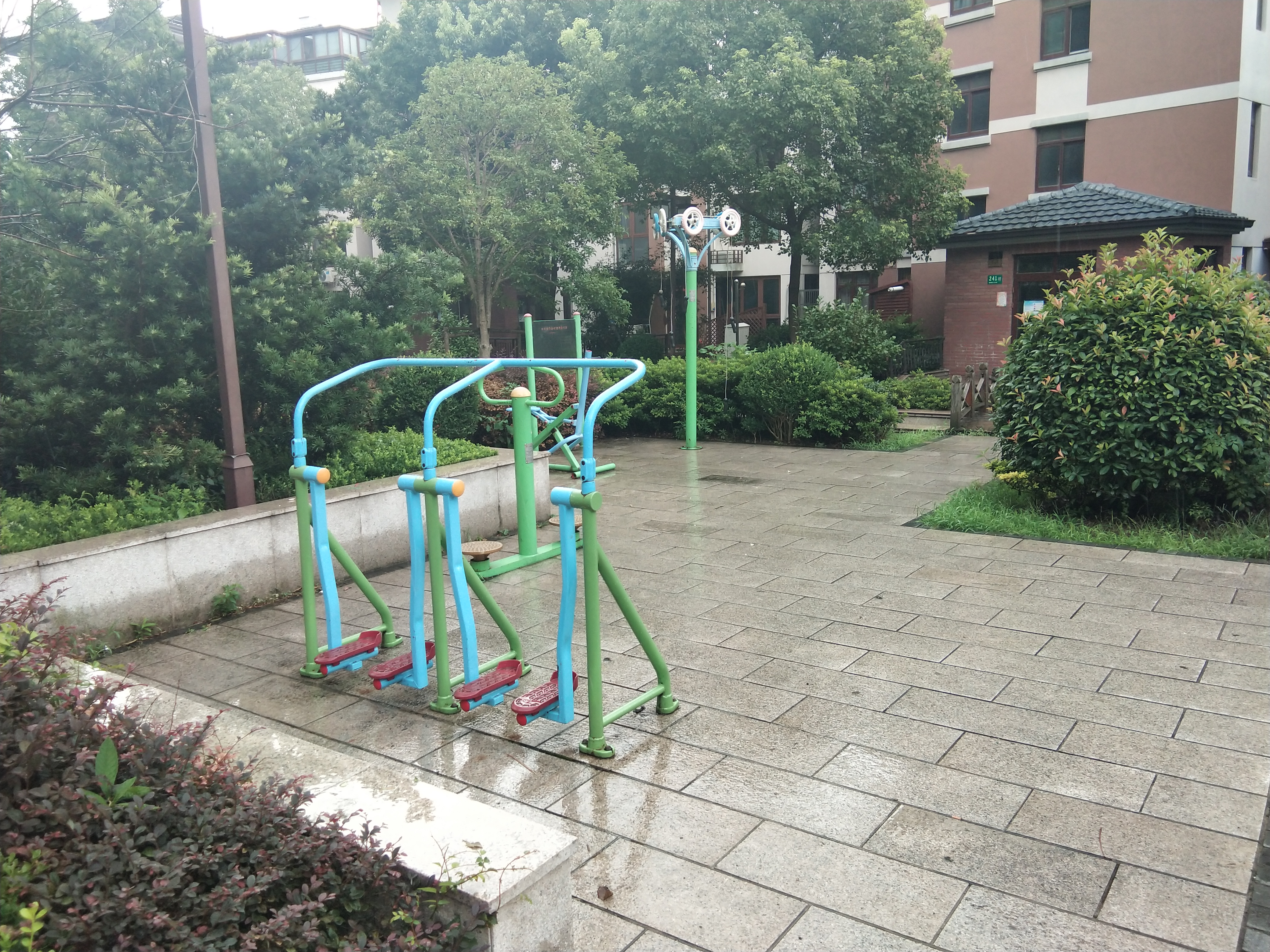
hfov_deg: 58.4
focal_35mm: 31
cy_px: 476
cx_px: 635
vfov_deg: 45.4
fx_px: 1137
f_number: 2.2
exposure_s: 1/108
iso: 50
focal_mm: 3.69
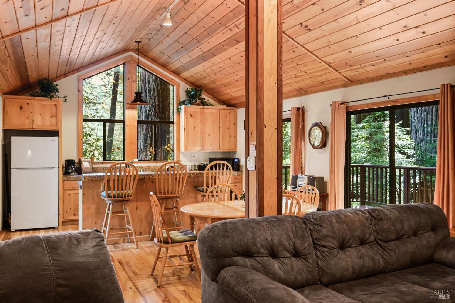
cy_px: 152
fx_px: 379
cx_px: 228
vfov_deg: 43.6
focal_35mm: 30
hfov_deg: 61.9
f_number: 11
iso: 1600
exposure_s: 1/1.67
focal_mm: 30
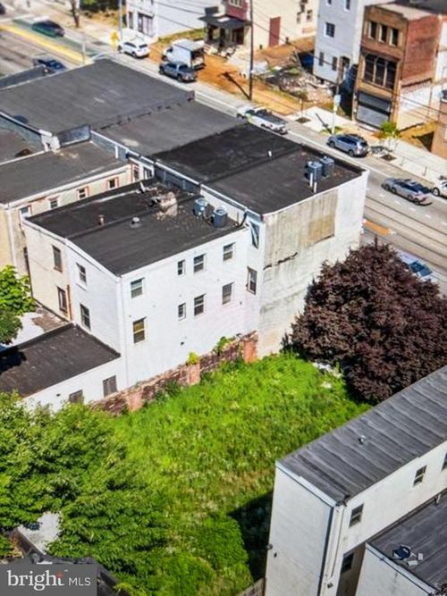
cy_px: 298
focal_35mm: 26
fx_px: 448
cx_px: 224
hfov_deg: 53.0
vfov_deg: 67.3
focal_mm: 5.96
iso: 50
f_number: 1.6
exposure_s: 1/120
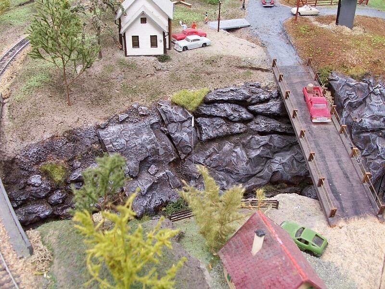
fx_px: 389
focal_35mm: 35
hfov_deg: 52.6
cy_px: 144
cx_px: 192
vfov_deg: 40.7
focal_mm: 6
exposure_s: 1/45
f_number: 2.8
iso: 80
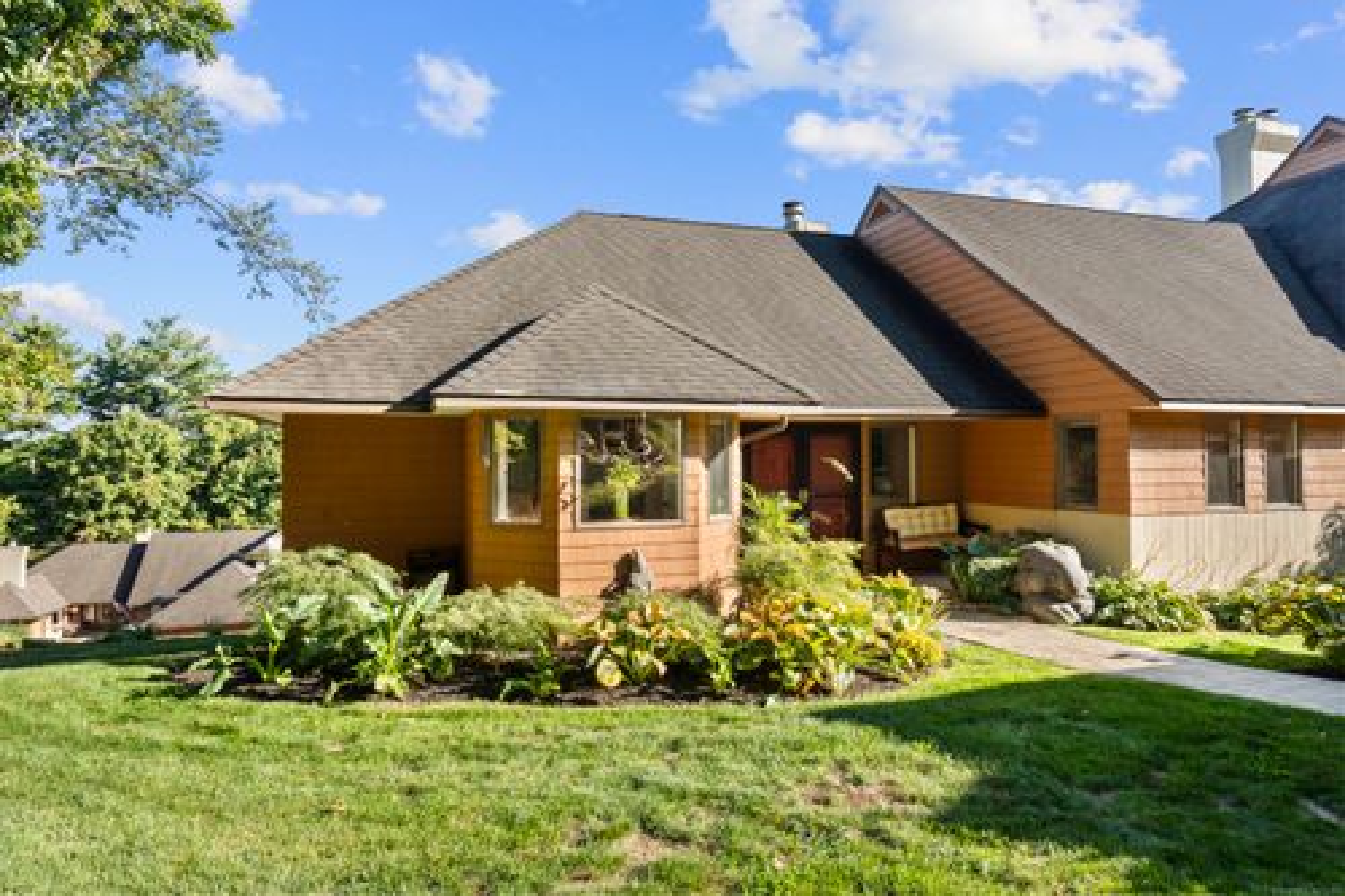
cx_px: 672
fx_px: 784
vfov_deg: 59.5
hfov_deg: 81.2
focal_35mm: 21
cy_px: 448
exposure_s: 1/40
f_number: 9
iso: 200
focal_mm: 21
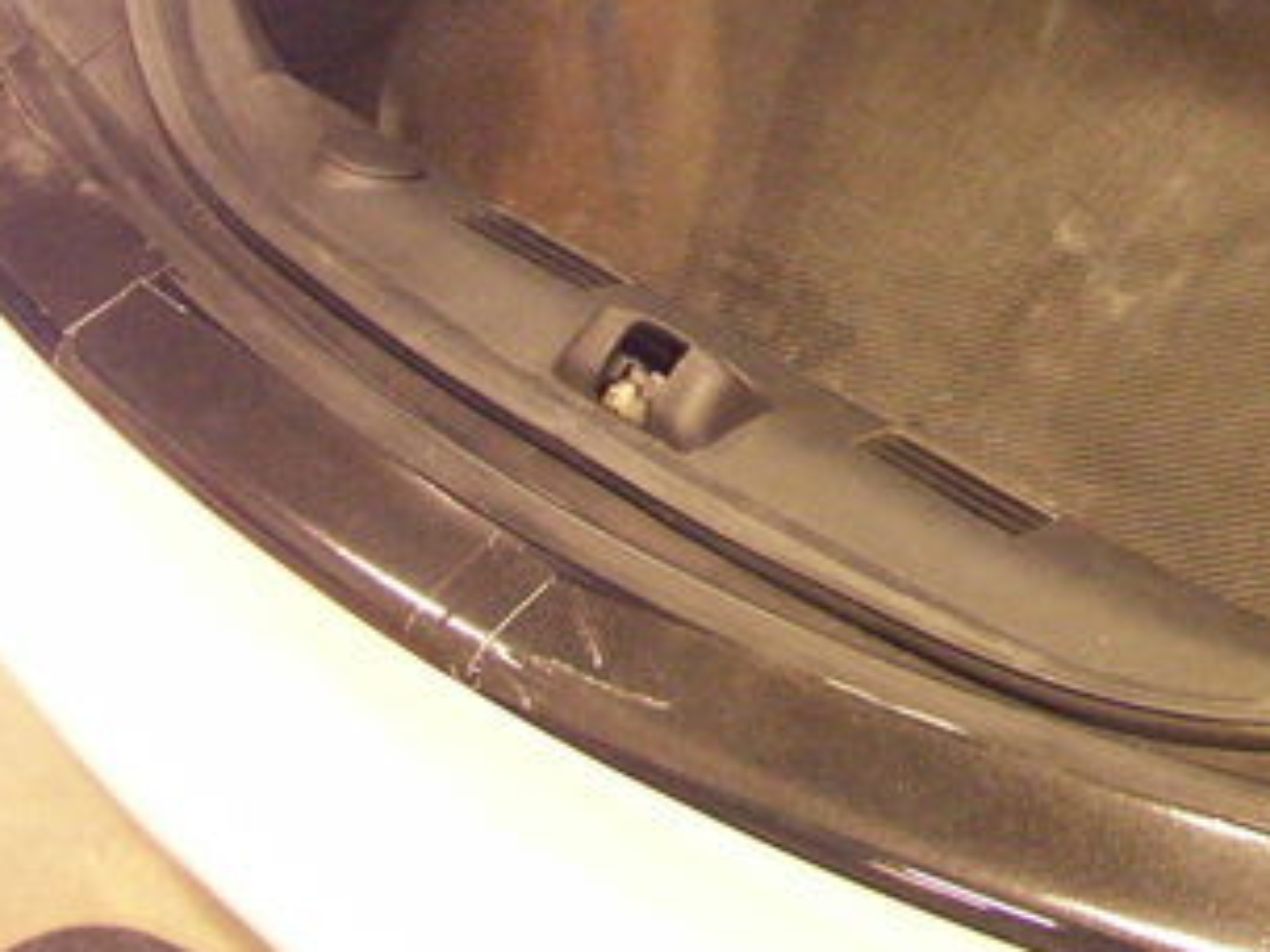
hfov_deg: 30.1
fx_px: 2165
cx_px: 1320
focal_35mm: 59
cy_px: 129
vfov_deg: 24.2
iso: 800
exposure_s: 1/15
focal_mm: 7.21
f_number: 2.8
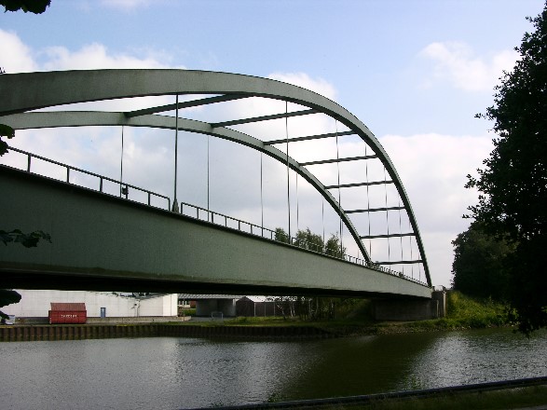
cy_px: 205
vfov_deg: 40.7
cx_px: 274
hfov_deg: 52.6
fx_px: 553
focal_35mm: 35
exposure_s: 1/104
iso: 50
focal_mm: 8.9
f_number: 8
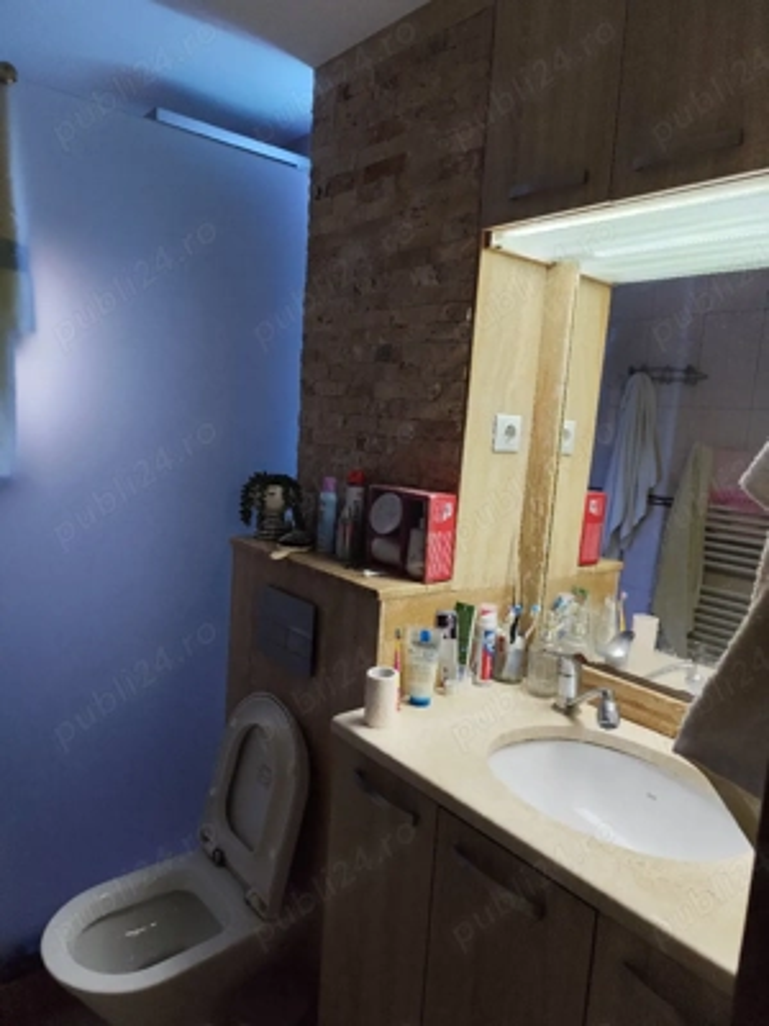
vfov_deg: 73.9
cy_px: 513
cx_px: 384
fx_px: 681
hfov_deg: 58.9
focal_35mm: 23
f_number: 1.65
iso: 200
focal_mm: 6.14
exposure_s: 1/100
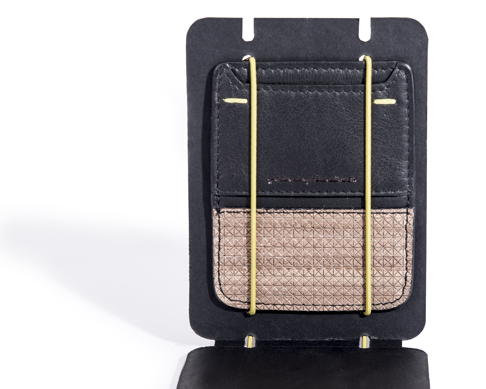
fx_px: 1927
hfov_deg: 14.4
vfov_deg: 11.5
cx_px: 274
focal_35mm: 134
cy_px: 271
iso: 100
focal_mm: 70
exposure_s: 1/200
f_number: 8
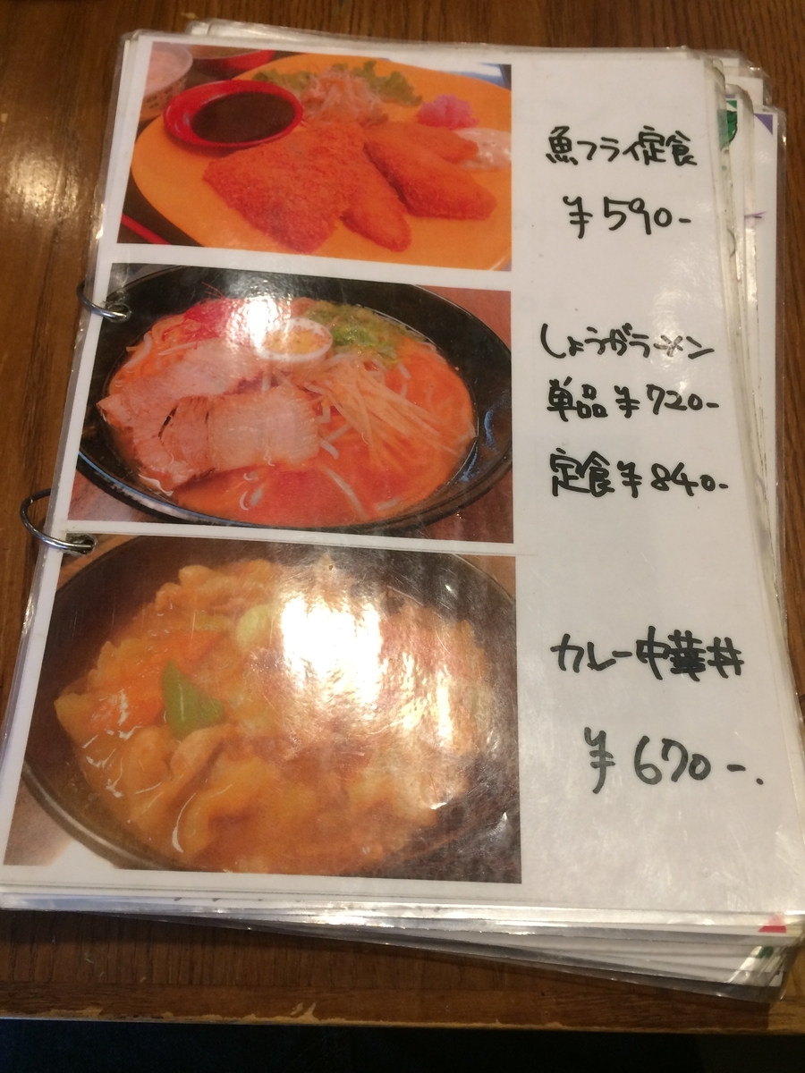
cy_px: 536
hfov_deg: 48.2
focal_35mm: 29
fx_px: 899
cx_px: 402
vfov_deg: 61.7
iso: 80
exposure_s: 1/30
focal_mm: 4.15
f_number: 2.2
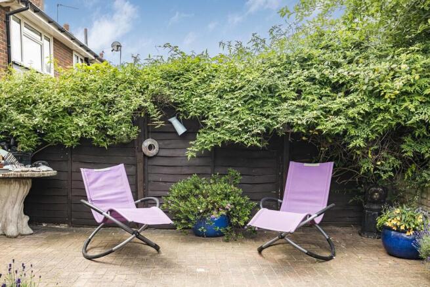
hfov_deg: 55.8
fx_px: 406
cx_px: 215
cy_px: 144
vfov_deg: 38.9
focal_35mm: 34
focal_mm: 34
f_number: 8
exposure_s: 1/640
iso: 200
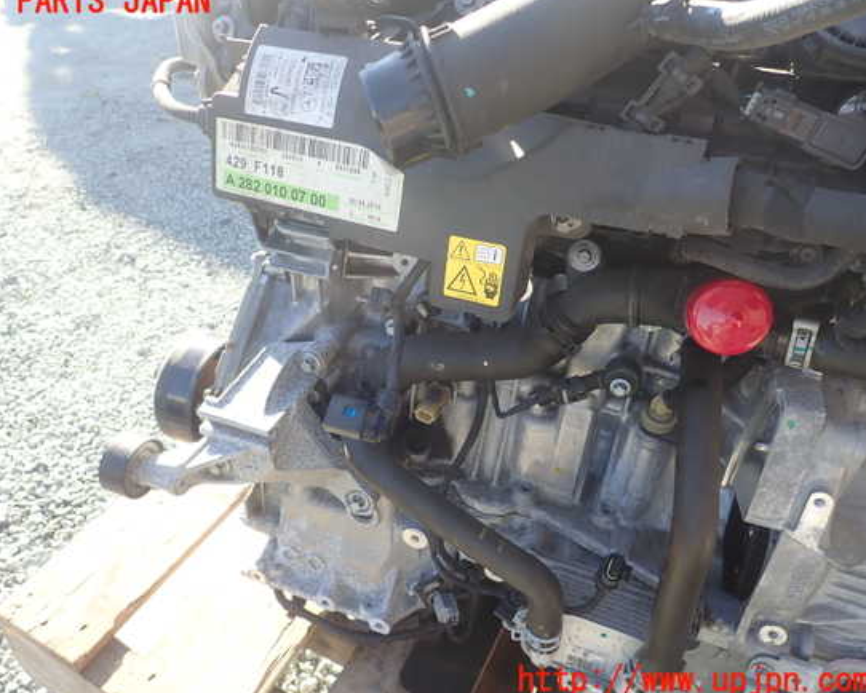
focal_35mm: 27
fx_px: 692
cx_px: 399
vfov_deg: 53.2
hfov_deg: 64.0
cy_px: 342
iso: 100
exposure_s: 1/125
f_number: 2.8
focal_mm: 4.5
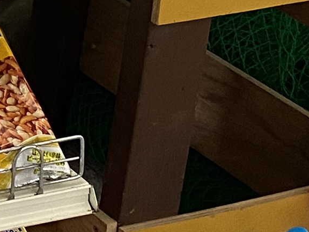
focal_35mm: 182
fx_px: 1625
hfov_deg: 9.9
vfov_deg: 7.9
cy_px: -196
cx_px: -367
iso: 250
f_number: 1.8
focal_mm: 4.25
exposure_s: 1/60
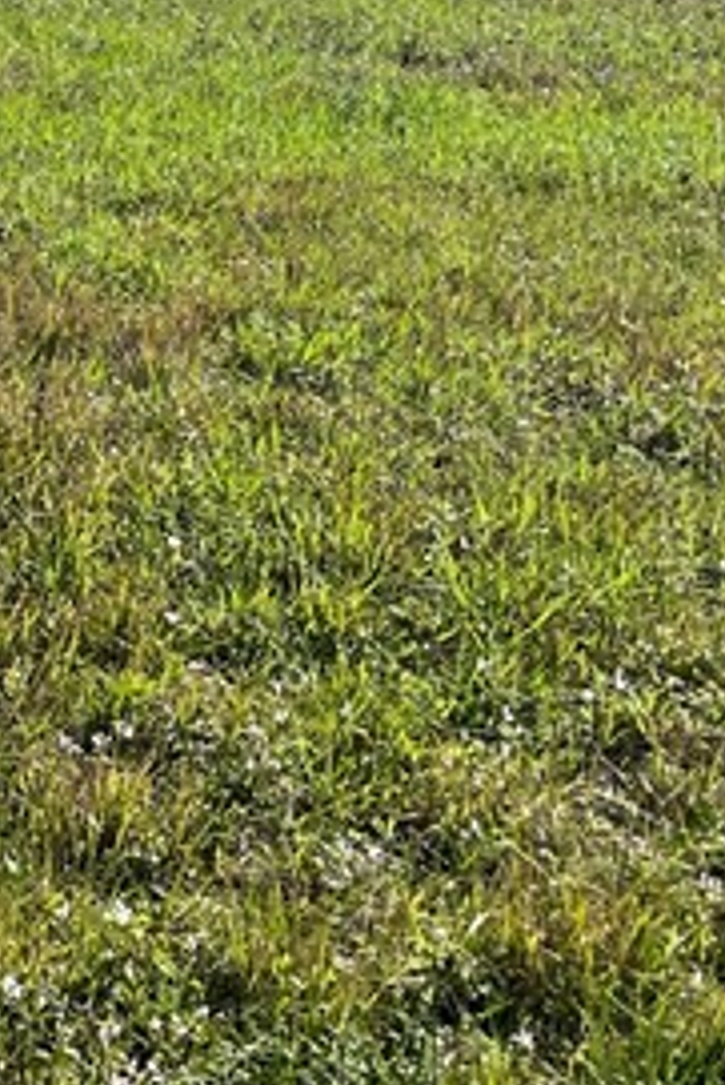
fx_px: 3077
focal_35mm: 102
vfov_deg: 19.5
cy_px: 28
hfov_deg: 12.2
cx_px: -625
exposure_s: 1/4854
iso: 50
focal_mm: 5.1
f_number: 1.6
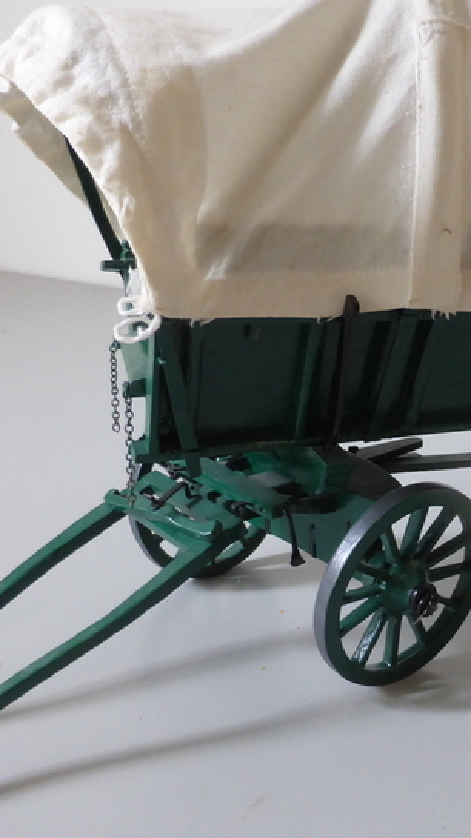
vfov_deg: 42.9
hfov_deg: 24.2
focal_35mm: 48
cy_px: 447
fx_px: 1067
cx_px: 428
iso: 200
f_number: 3.3
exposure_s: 1/60
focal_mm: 4.3
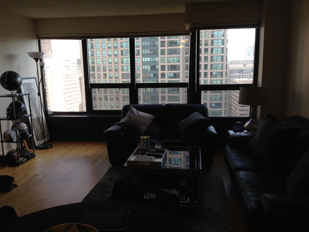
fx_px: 295
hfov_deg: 55.4
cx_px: 154
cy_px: 116
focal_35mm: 33
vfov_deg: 42.9
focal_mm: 4.12
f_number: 2.4
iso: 50
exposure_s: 1/120
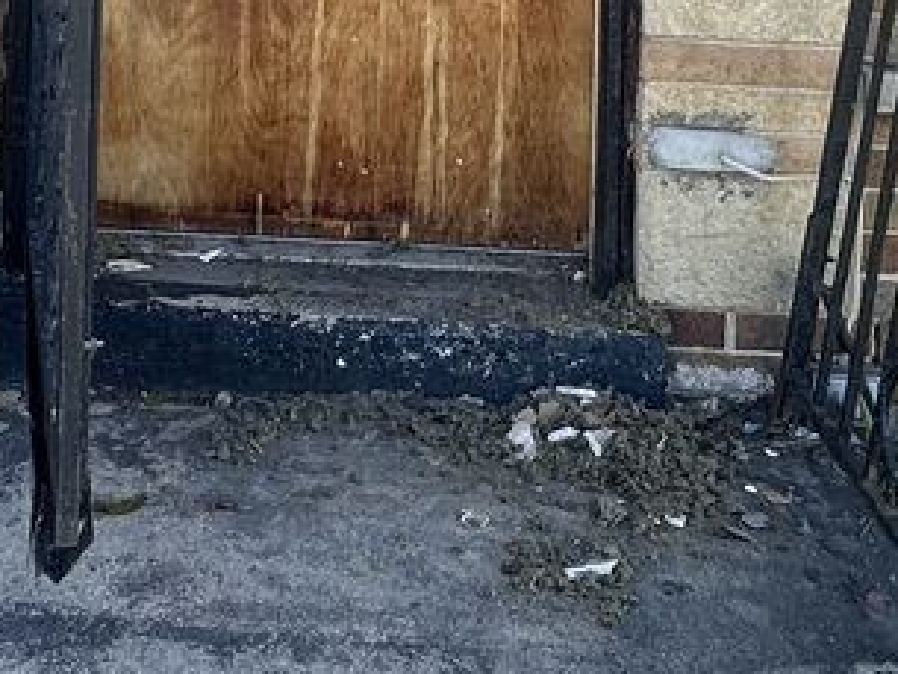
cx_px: 286
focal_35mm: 66
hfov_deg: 29.1
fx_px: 1713
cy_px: -327
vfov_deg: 19.5
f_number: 2.2
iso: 40
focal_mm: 2.22
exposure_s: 1/133
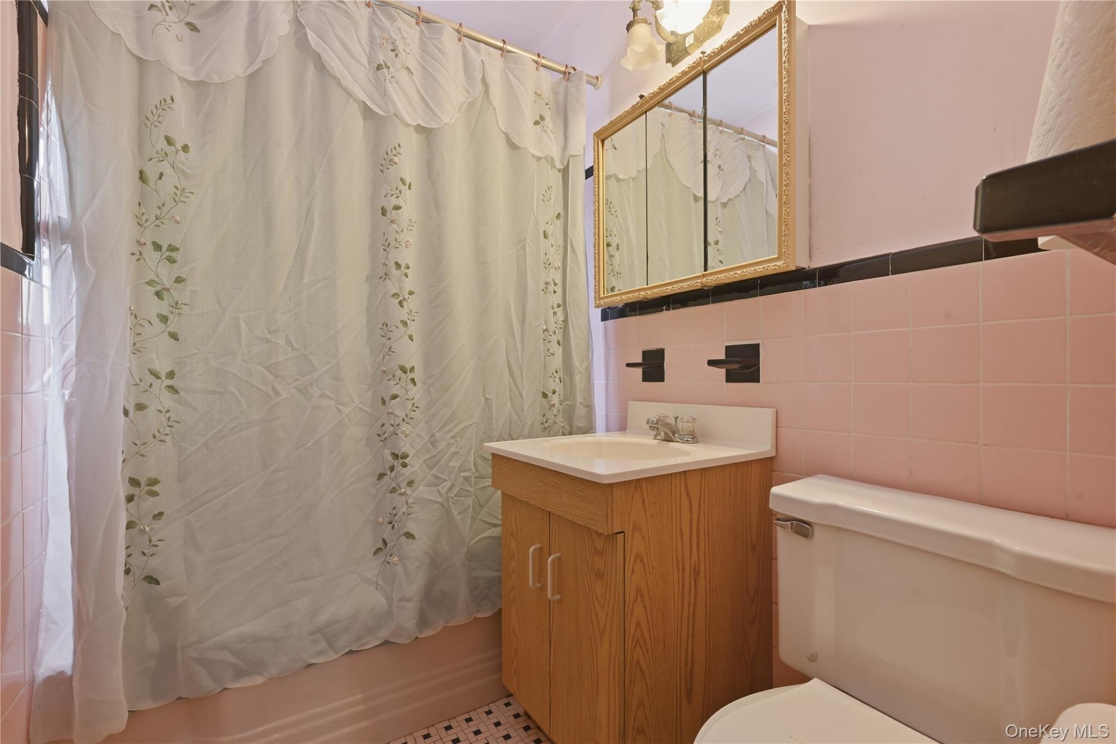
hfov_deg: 96.7
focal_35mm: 16
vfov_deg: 73.7
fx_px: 496
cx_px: 558
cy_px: 372
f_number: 11
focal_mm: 16
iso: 100
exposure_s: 1
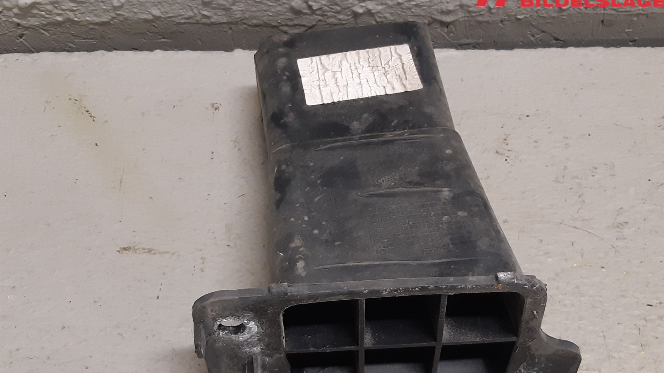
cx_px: 340
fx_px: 511
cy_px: 205
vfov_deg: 40.1
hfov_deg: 66.1
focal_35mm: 29
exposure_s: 1/50
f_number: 1.7
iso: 200
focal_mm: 3.93
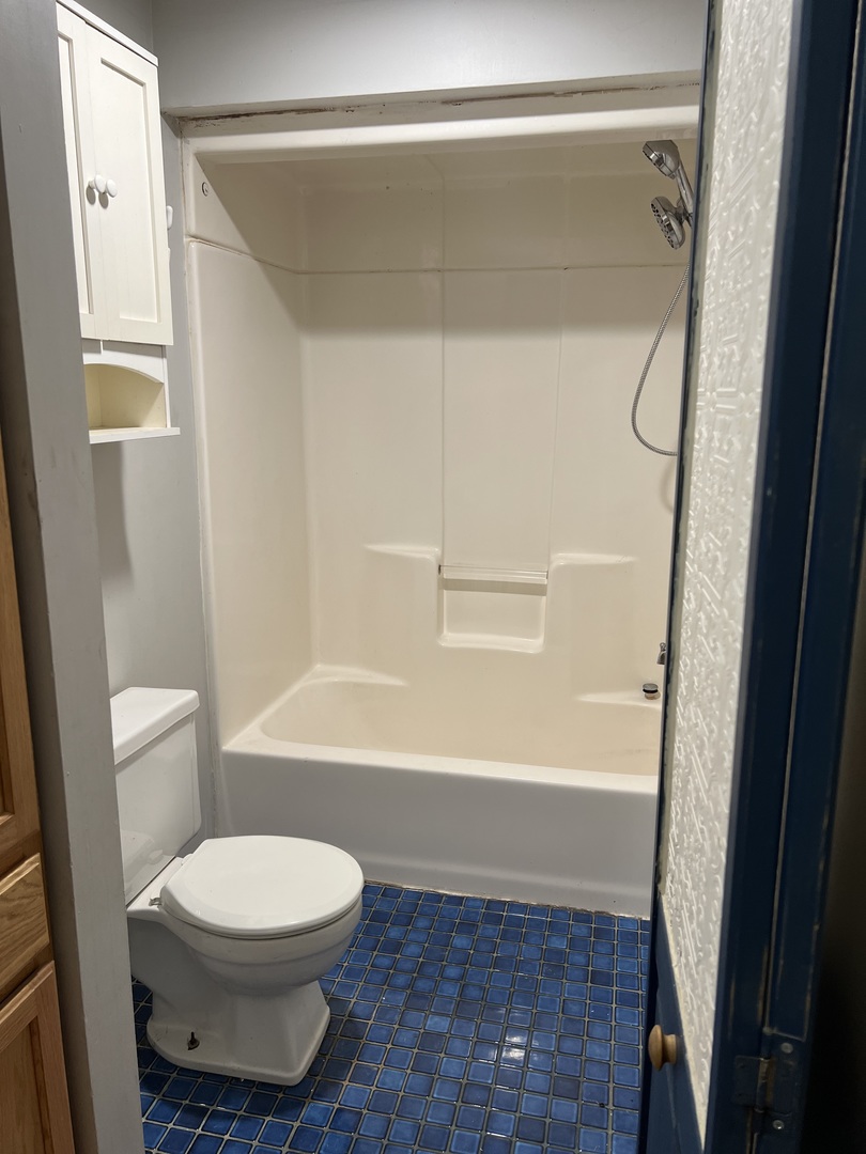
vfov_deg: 67.3
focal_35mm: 26
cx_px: 433
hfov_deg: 53.1
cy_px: 577
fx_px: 867
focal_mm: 5.7
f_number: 1.5
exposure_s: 1/60
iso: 80
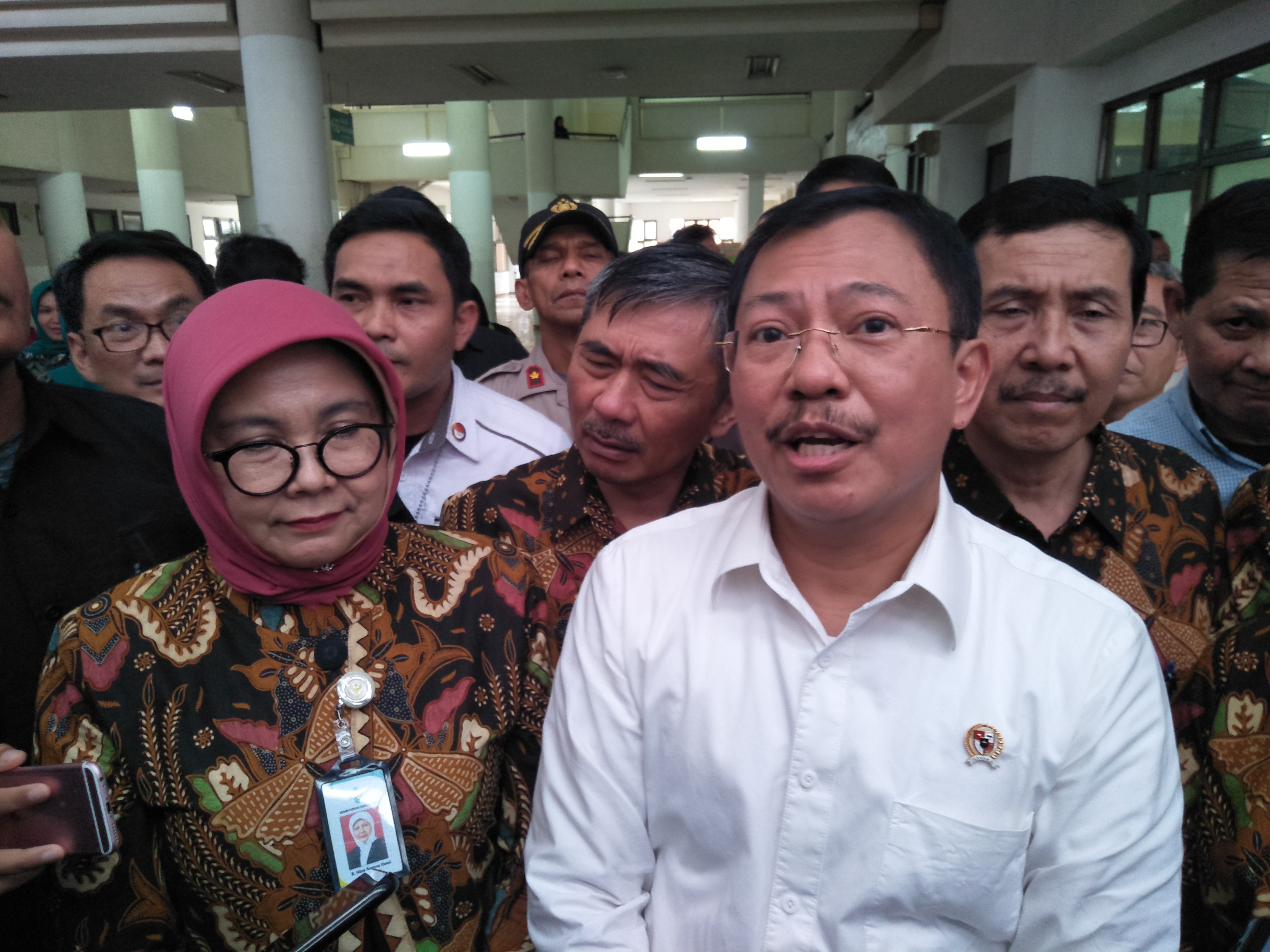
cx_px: 635
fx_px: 734
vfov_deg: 66.0
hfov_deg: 81.7
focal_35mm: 20
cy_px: 476
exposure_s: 1/33
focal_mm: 3.46
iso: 290
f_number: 2.2
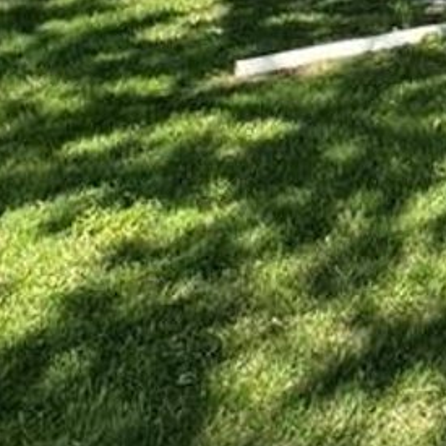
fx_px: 991
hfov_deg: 19.7
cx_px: 773
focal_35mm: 68
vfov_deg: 22.5
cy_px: -147
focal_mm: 2.22
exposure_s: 1/641
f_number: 2.2
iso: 40
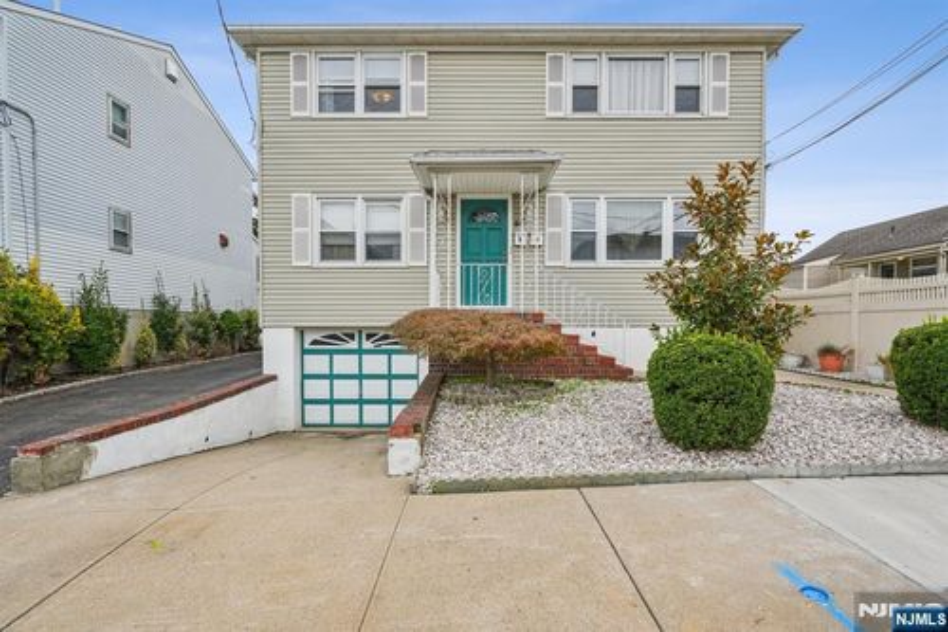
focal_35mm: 16
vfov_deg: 73.7
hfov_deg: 96.8
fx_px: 421
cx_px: 474
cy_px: 316
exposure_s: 1/60
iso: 64
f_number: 7.1
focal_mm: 16
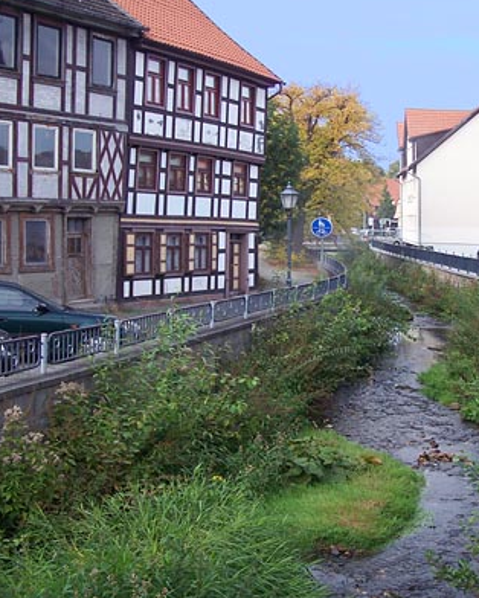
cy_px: 301
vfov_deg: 34.7
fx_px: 956
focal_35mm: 54
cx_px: 239
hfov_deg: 28.1
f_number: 3
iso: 64
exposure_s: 1/250
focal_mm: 8.5
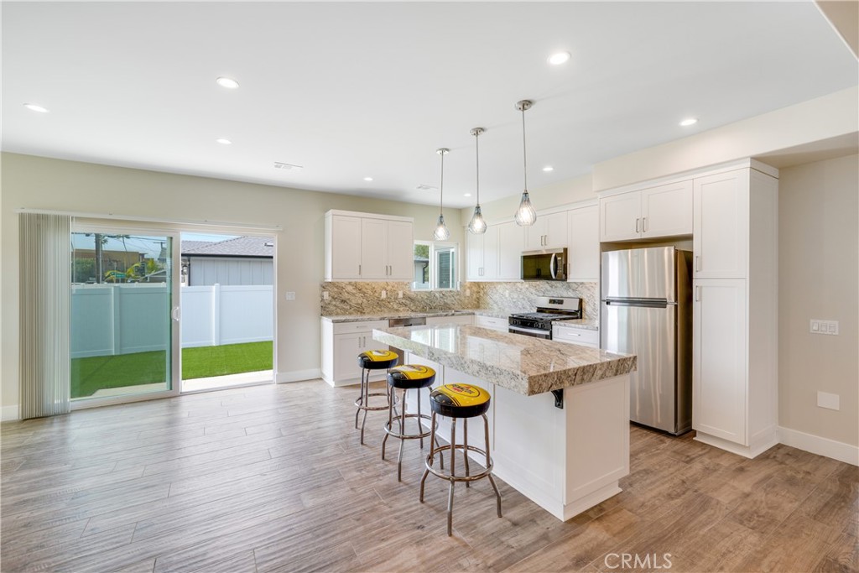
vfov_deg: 77.3
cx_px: 430
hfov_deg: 100.4
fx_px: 358
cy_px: 286
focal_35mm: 15
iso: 400
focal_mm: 15
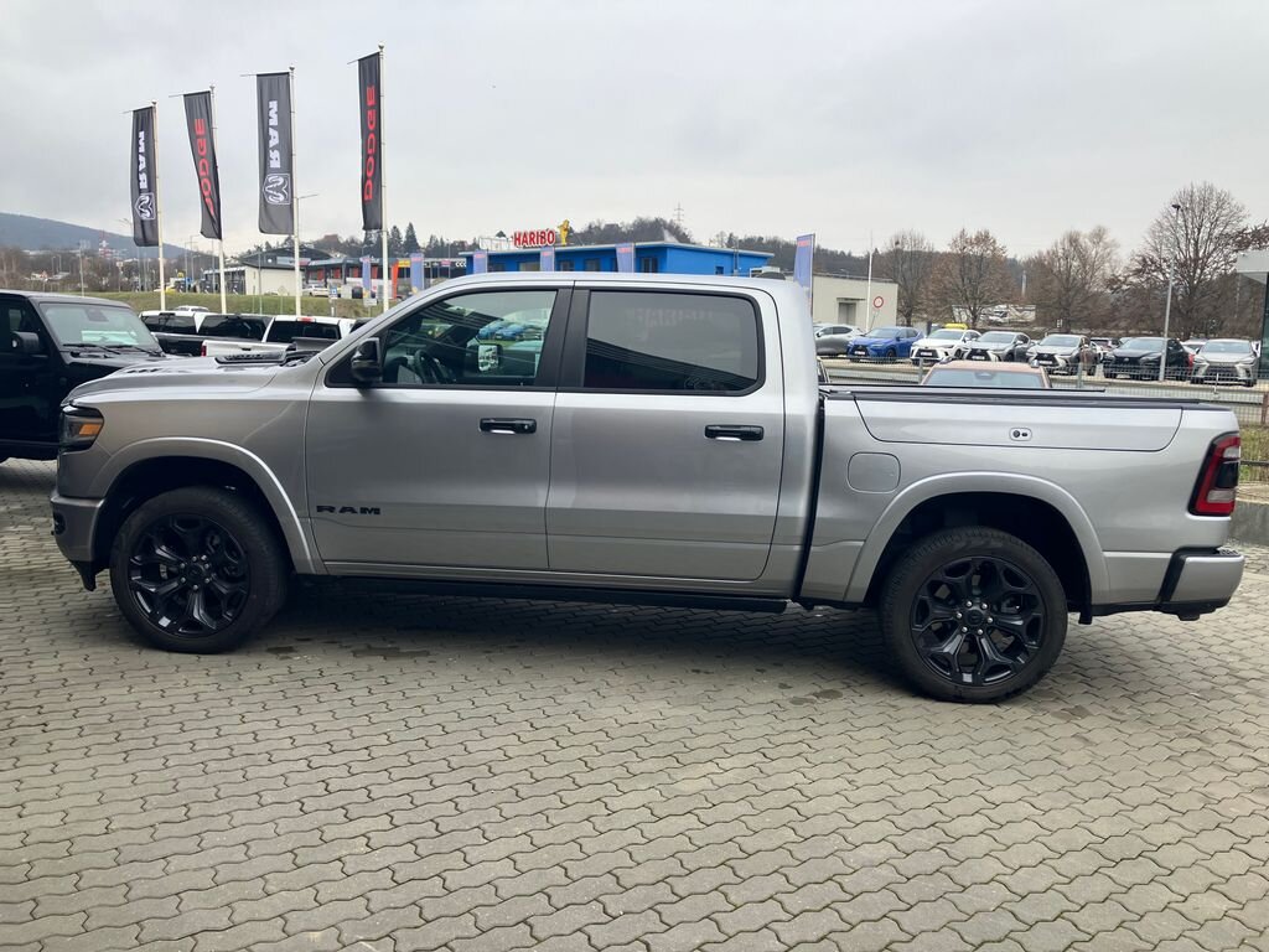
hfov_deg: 63.4
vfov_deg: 49.7
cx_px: 634
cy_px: 476
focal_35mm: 28
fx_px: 1026
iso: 25
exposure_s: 1/235
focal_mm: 3.99
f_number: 1.8
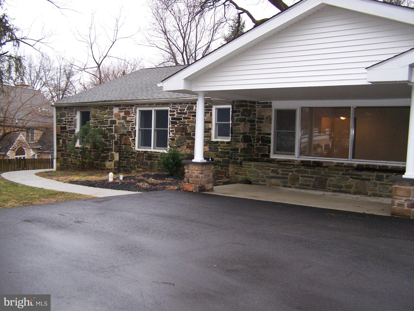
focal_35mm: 38
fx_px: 455
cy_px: 156
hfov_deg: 48.9
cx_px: 207
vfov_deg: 37.8
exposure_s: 1/60
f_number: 2.8
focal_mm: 6.3
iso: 160
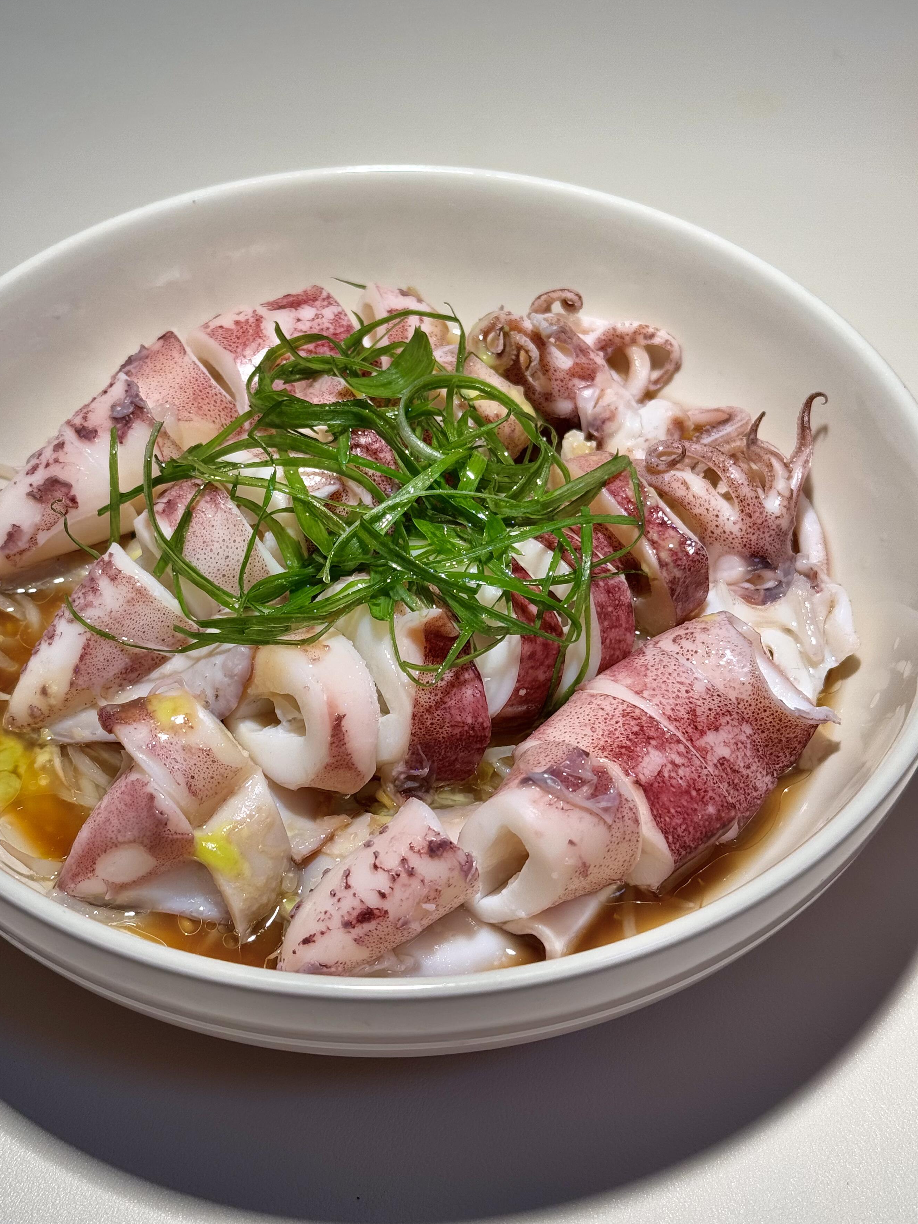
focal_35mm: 55
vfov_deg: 34.9
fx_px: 1945
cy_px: 541
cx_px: 400
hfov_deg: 26.5
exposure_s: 1/593
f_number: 1.78
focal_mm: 6.76
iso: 64
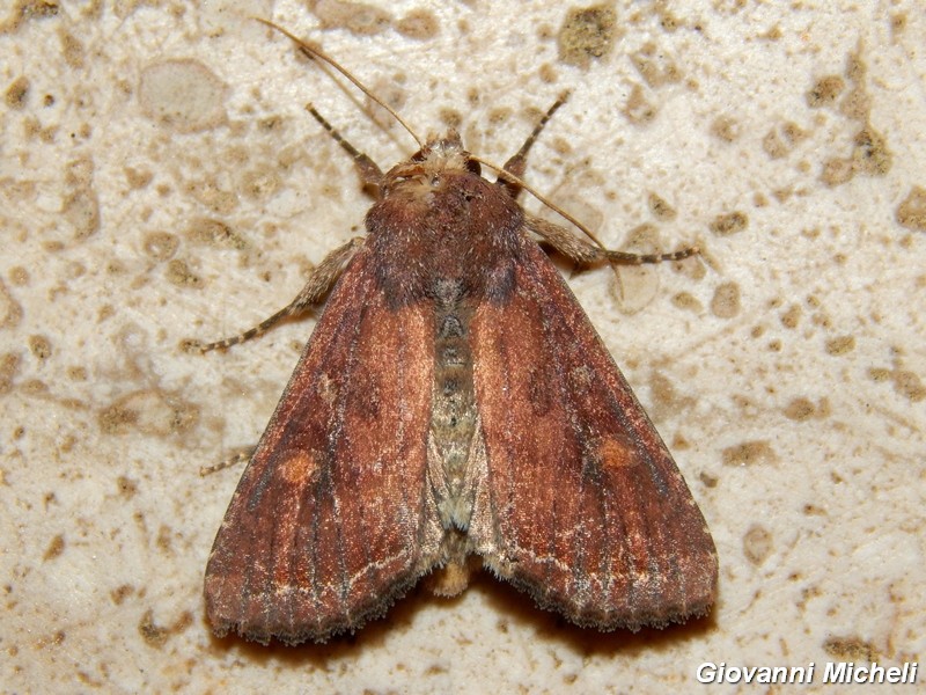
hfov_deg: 10.7
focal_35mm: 184
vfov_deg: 8.1
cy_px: 348
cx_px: 463
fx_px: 4922
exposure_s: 1/30
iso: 200
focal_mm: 32.8
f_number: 10.5
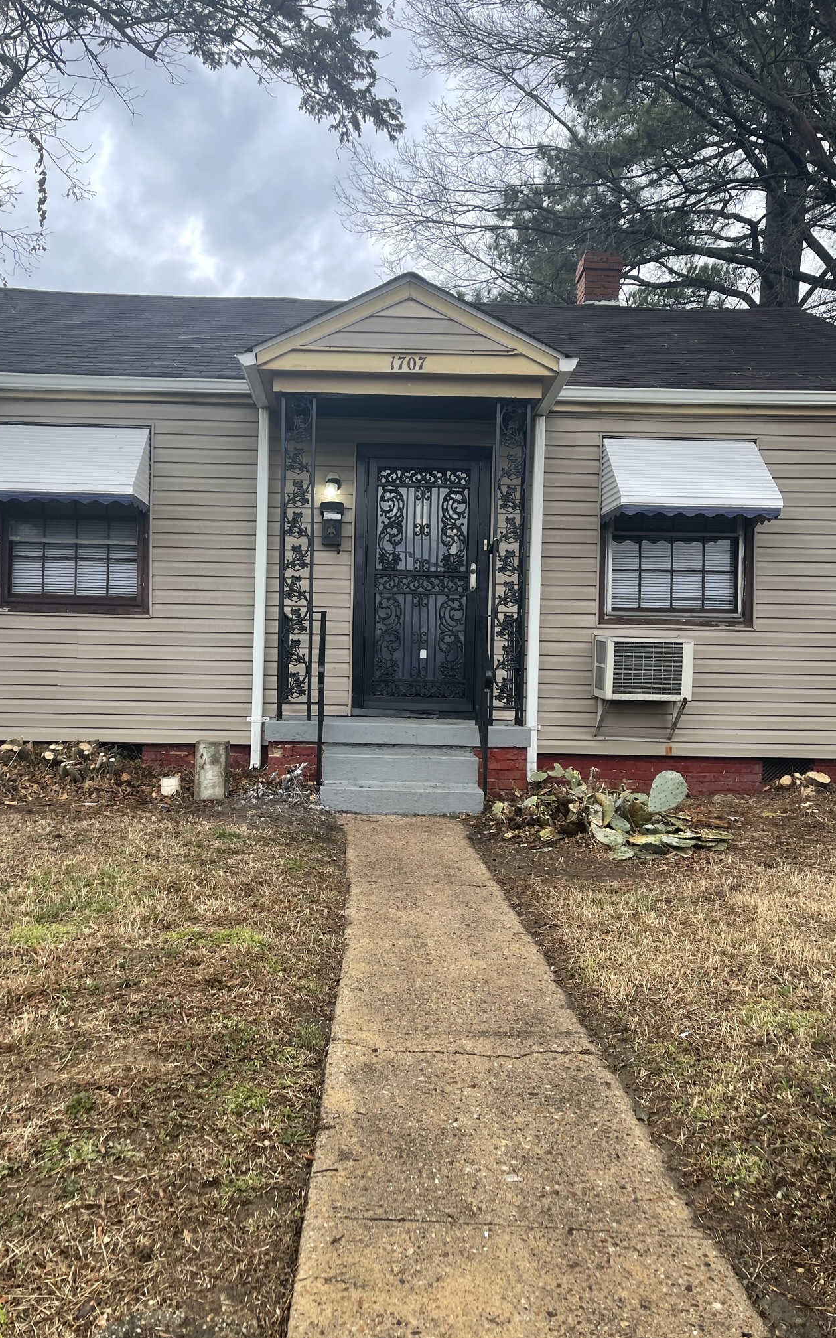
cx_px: 364
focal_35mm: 28
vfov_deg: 66.5
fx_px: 1021
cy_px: 673
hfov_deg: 44.4
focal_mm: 5.1
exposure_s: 1/154
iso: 32
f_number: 1.6
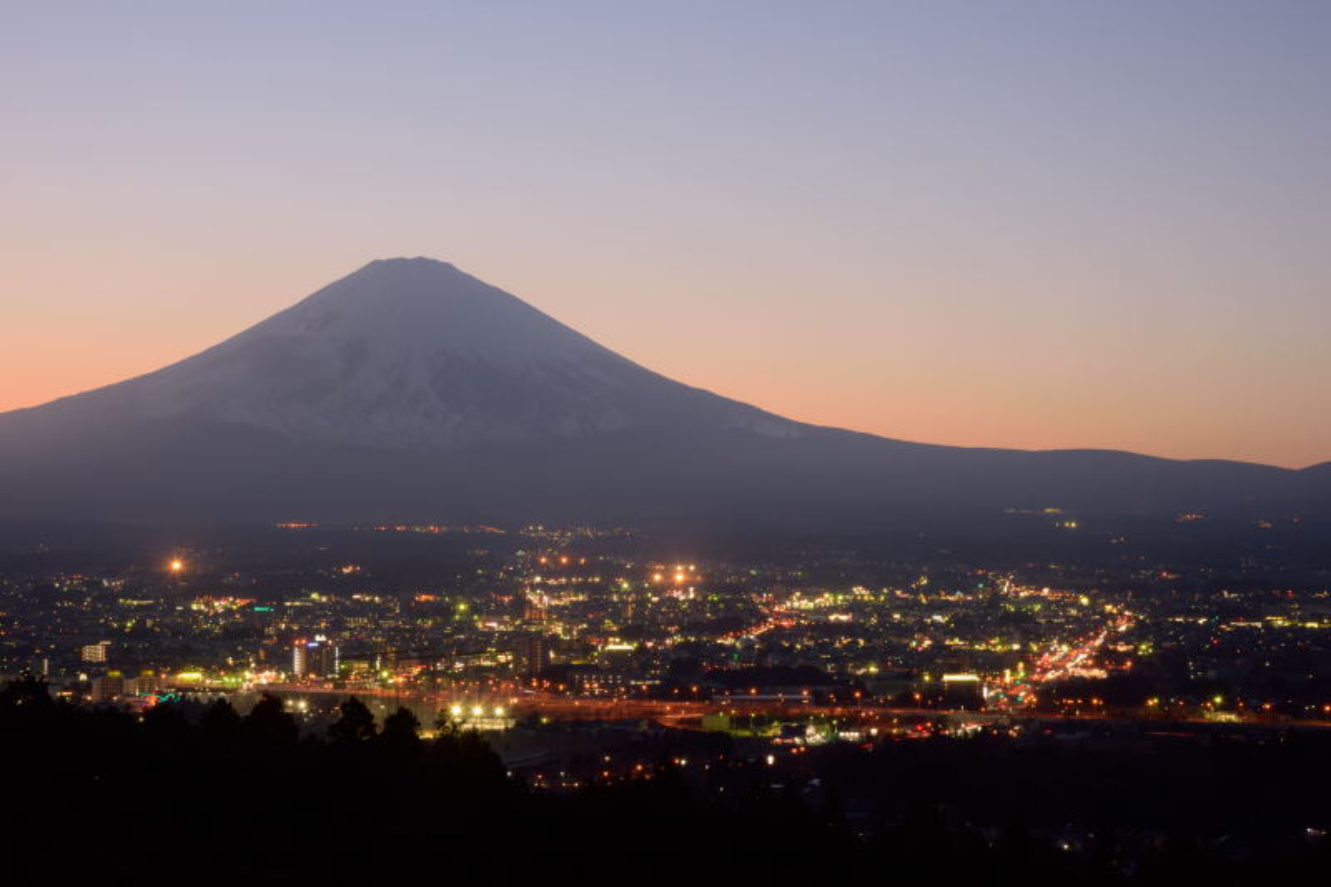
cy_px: 444
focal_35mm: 55
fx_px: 2033
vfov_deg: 24.6
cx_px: 666
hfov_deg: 36.3
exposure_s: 2
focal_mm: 55
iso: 800
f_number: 18
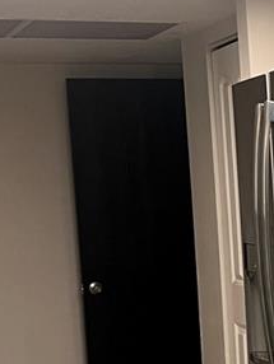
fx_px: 1149
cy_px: 255
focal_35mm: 109
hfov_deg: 12.7
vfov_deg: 18.0
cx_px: 445
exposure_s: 1/60
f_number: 1.5
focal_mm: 5.7
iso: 100
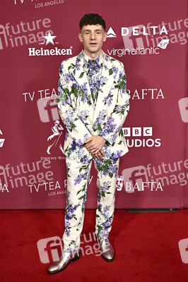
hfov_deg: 34.2
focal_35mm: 39
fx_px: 306
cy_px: 141
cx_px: 94
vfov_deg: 49.6
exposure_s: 1/320
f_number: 5.6
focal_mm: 39
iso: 3200
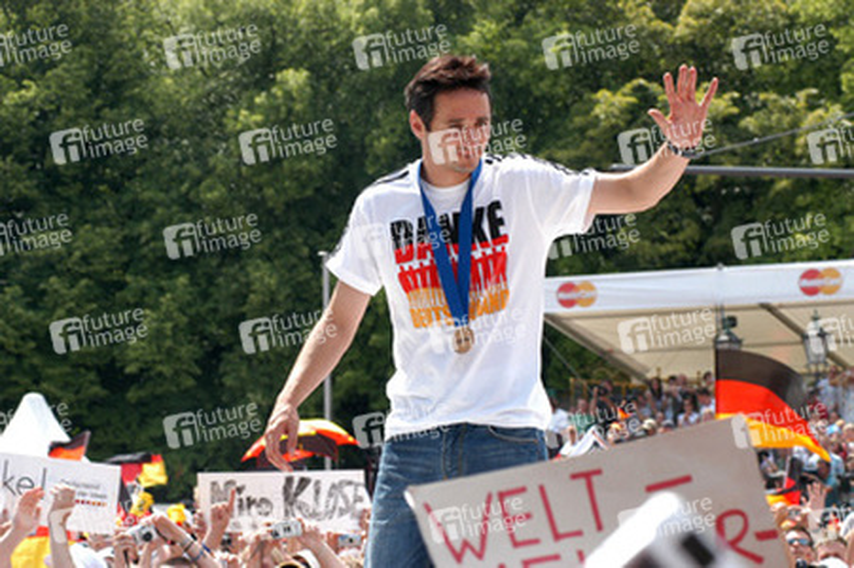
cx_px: 427
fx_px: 2845
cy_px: 284
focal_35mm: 120
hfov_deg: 17.1
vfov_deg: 11.4
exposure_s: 1/180
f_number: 9
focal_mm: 80
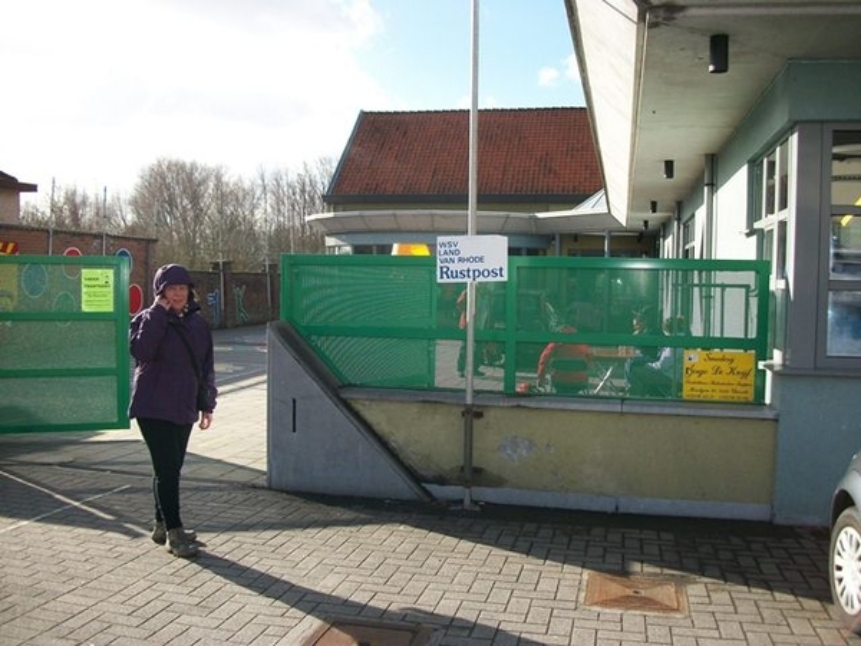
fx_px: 796
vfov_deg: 44.2
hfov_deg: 56.8
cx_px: 430
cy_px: 323
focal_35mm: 32
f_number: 2.9
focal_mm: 5.7
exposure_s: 1/640
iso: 80
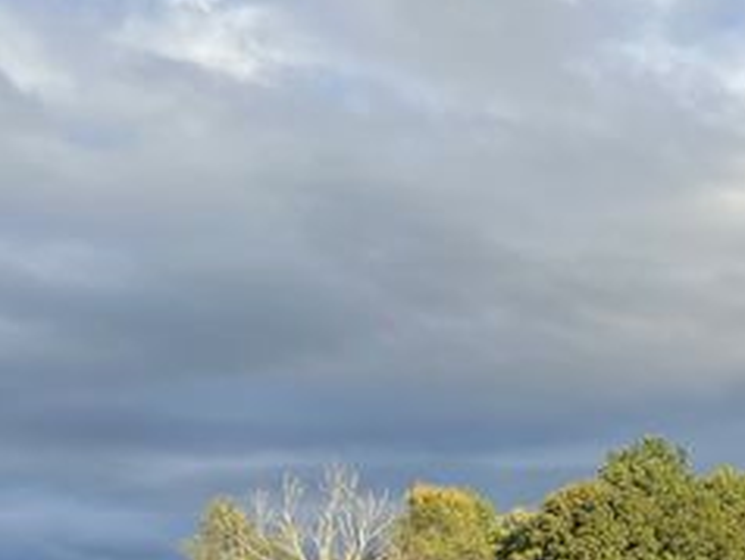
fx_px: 1508
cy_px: 305
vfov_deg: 21.0
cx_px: 626
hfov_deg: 27.1
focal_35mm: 70
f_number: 1.6
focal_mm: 5.1
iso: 32
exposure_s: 1/2660
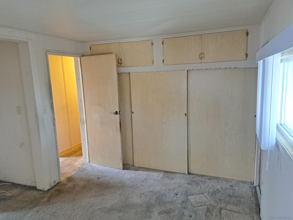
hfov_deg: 71.6
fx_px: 203
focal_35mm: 24
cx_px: 146
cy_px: 110
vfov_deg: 56.8
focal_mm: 5.23
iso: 400
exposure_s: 1/30
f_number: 1.8
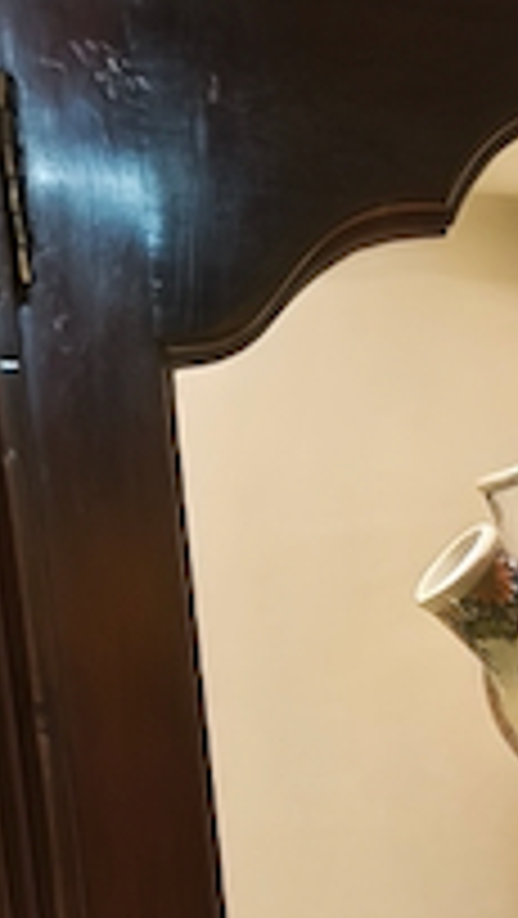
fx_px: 3827
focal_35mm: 157
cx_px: 1468
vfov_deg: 12.3
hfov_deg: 7.0
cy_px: 1782
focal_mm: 5.35
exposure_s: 1/25
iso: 1000
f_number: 1.7
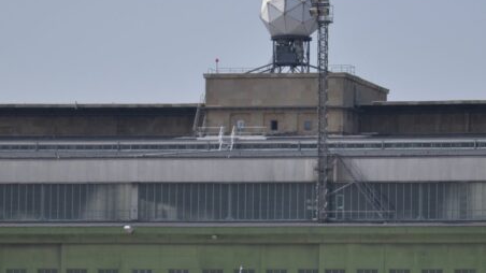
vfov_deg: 4.2
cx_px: 292
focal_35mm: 292
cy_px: 203
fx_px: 3761
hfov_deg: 7.4
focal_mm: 105
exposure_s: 1/1250
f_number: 5.6
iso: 200
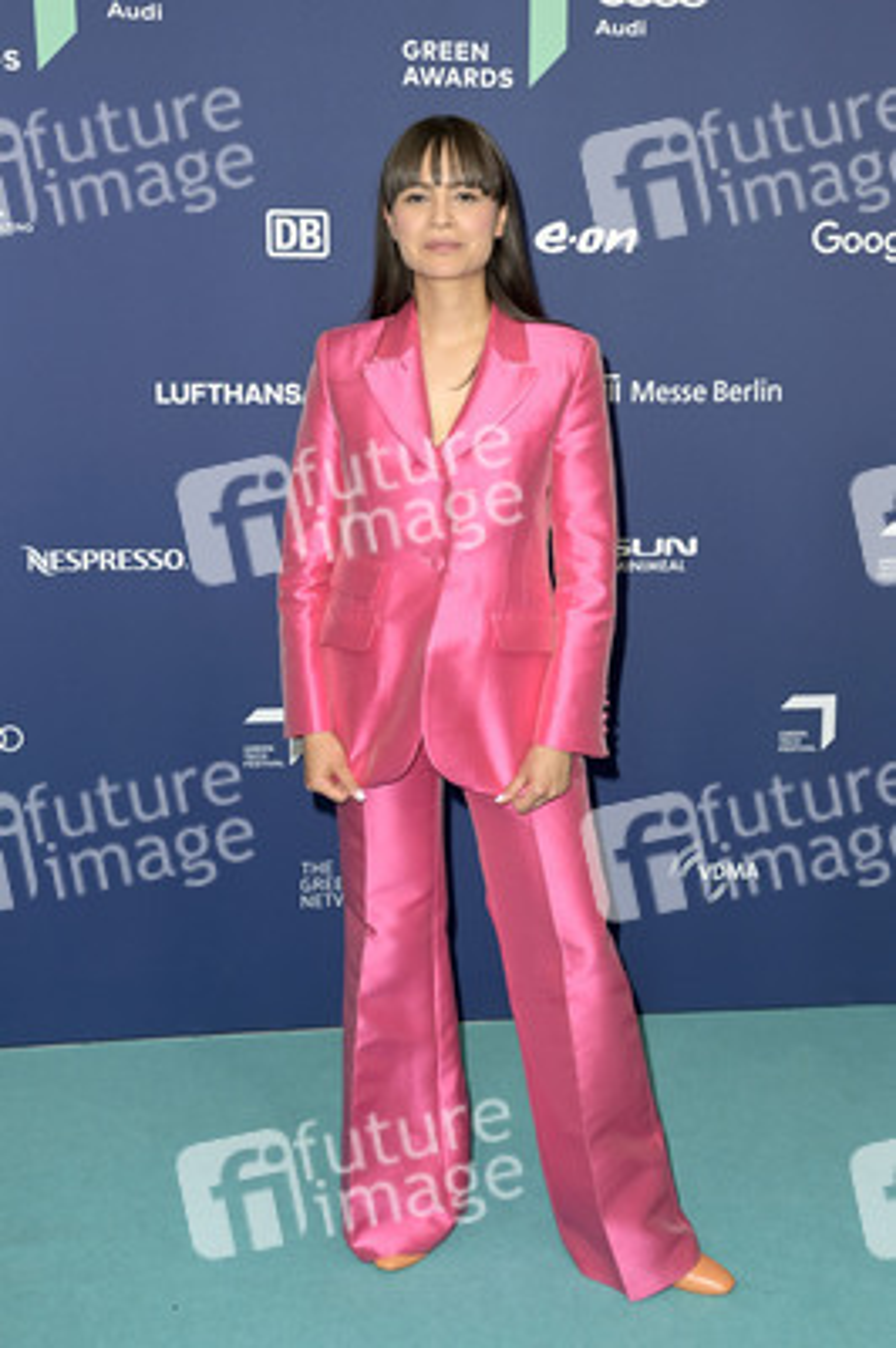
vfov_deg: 41.1
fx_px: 1795
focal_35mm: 48
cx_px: 448
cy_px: 674
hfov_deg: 28.0
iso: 800
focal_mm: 48
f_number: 5.6
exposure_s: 1/250
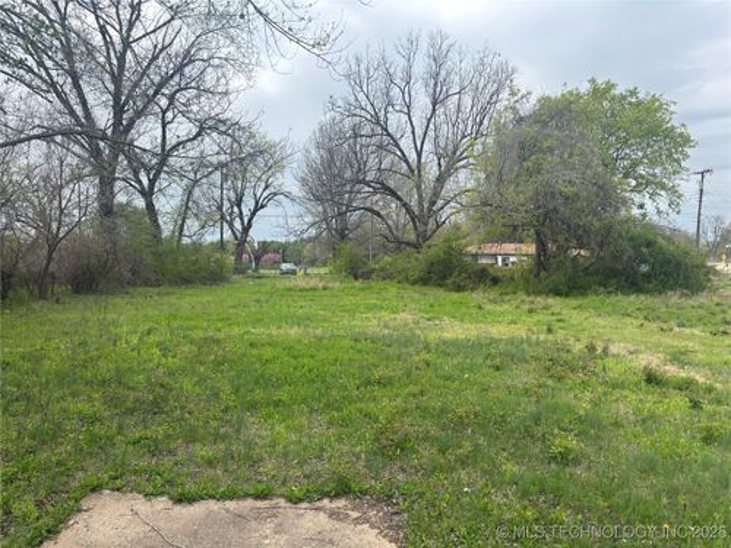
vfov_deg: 53.1
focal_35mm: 26
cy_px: 274
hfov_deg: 67.3
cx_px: 366
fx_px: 549
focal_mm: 5.96
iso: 50
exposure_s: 1/2342
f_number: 1.6
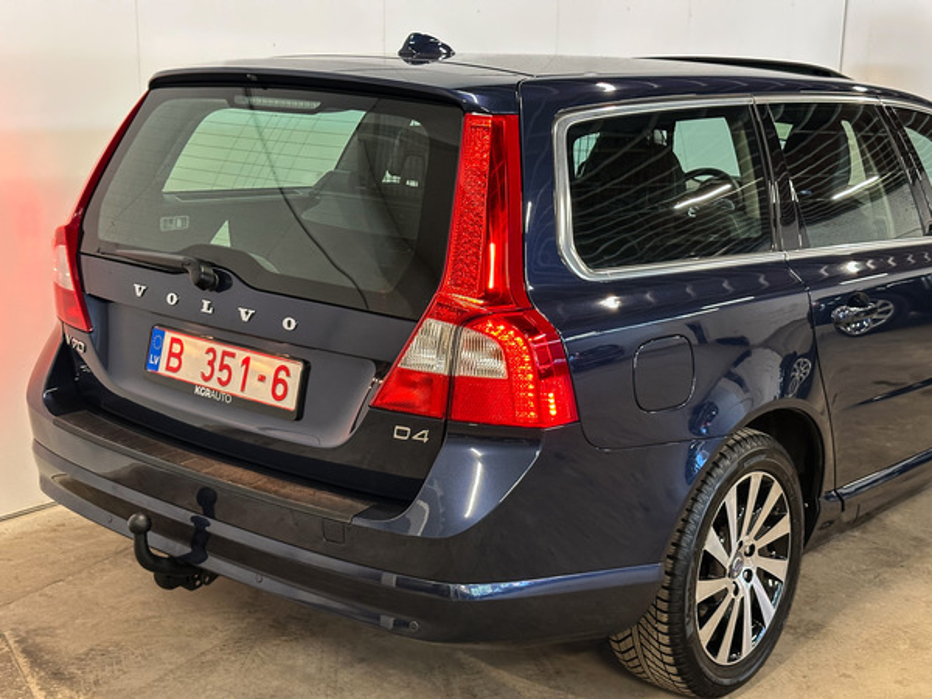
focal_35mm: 48
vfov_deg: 30.3
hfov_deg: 39.7
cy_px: 350
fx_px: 1292
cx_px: 466
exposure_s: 1/38
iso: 320
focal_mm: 6.86
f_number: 1.78
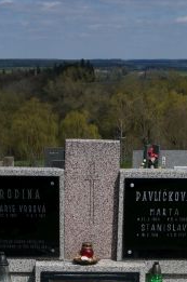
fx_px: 720
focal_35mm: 92
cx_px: 93
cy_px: 395
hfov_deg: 14.8
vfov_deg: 19.8
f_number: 9
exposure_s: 1/1600
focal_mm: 20
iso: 400
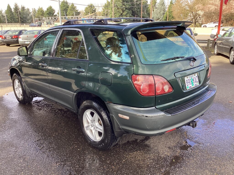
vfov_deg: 45.4
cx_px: 117
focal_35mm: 31
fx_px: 210
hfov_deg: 58.4
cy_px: 88
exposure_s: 1/120
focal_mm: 3.3
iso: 25
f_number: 2.4
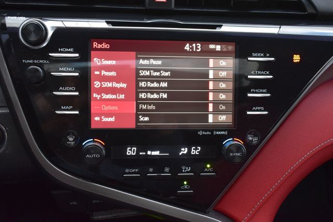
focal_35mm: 42
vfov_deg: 31.9
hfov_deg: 46.4
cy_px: 111
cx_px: 166
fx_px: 388
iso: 1100
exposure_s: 1/15
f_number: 6.3
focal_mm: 28
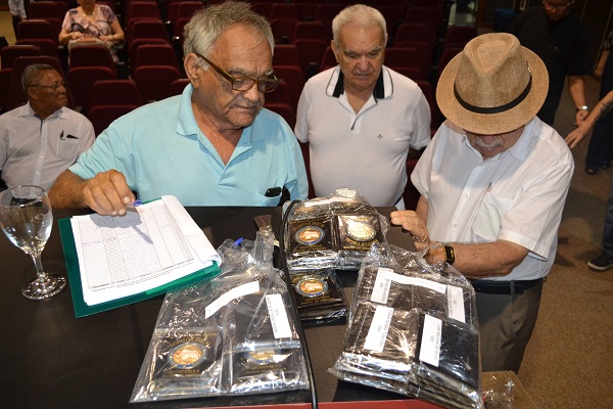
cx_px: 306
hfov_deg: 61.9
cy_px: 204
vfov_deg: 43.6
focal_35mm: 30
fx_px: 511
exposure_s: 1/60
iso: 1000
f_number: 3.8
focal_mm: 20
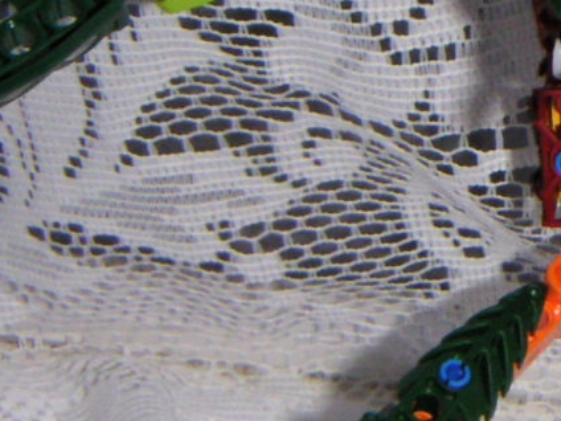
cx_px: 609
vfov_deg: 10.4
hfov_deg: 13.6
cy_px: 191
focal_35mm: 142
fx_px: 2301
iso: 200
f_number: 6.7
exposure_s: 1/45
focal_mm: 6.1
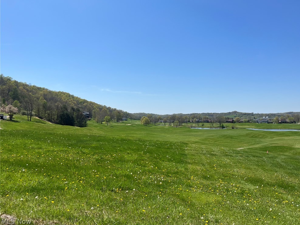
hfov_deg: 65.3
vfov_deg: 51.4
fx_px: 234
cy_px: 110
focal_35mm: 27
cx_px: 155
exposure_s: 1/5319
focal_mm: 5.1
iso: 50
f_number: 1.6
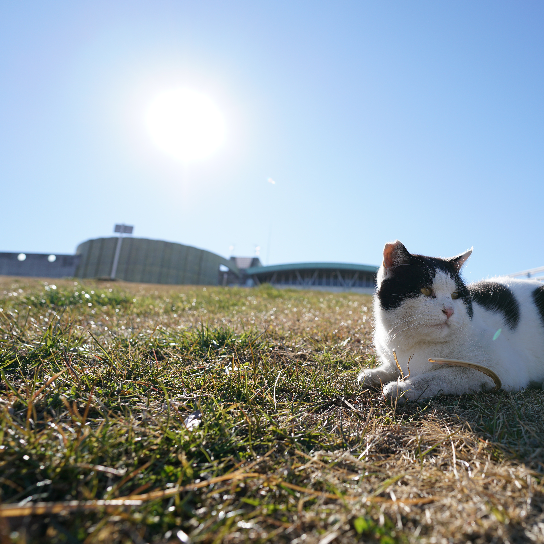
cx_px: 402
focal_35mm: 26
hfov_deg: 58.1
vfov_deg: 60.9
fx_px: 462
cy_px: 270
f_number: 5.6
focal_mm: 20
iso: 100
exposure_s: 1/640
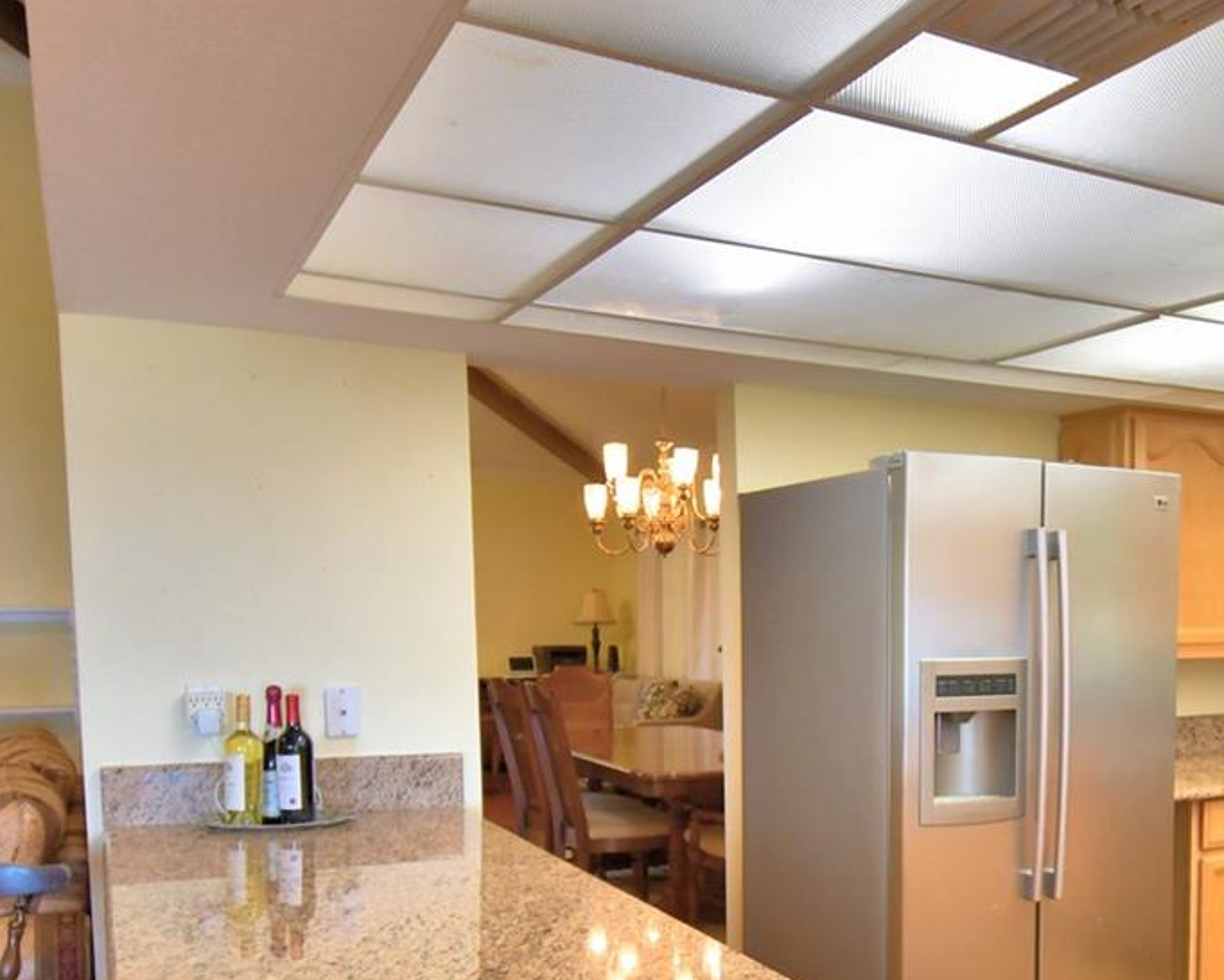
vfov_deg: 43.4
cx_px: 822
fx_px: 1196
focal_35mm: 33
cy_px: 711
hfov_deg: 53.1
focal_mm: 10
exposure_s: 1/50
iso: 400
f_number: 4.5
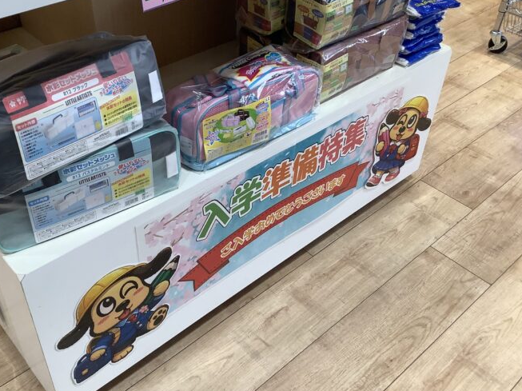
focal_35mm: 38
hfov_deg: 48.9
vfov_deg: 37.7
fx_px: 573
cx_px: 233
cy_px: 181
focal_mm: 3.3
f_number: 2.4
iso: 64
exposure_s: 1/120
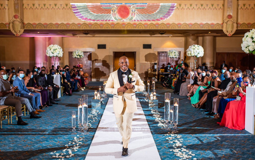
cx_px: 127
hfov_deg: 54.0
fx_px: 250
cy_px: 82
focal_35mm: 36
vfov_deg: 35.4
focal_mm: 35
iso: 800
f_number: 2.8
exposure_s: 1/80
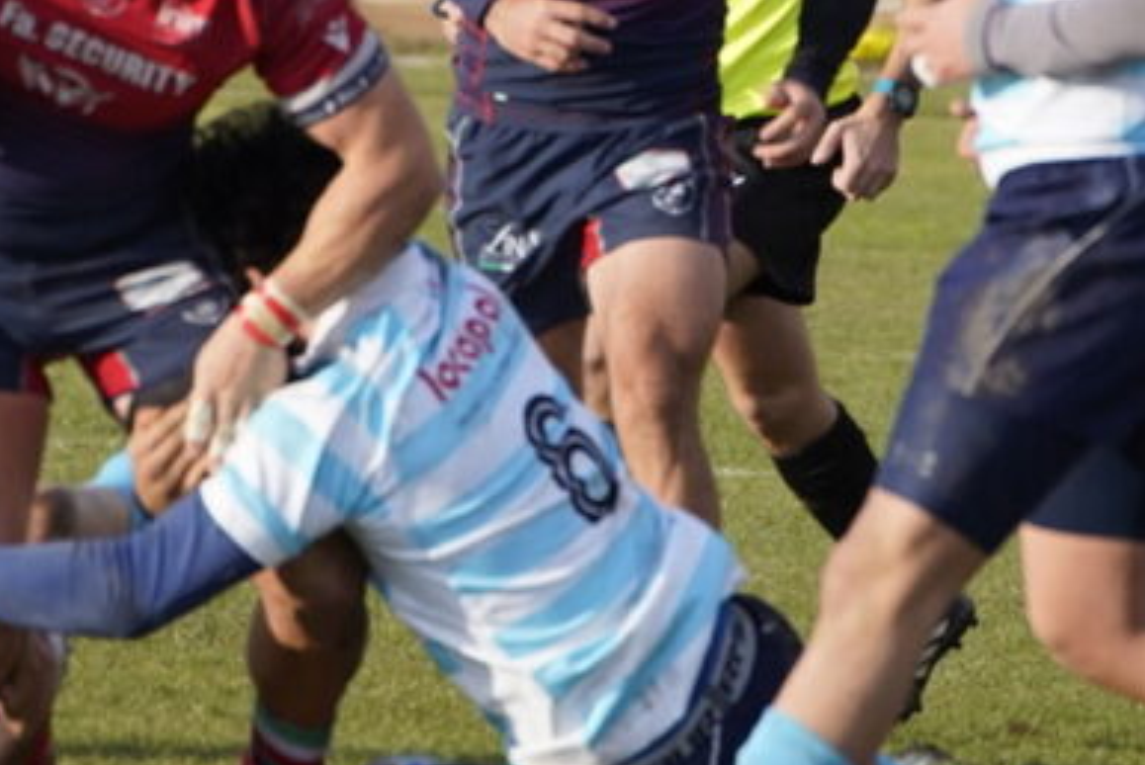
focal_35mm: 1026
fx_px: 32656
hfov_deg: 2.0
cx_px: 676
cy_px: 110
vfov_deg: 1.3
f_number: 6.3
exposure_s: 1/1250
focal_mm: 258
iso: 640
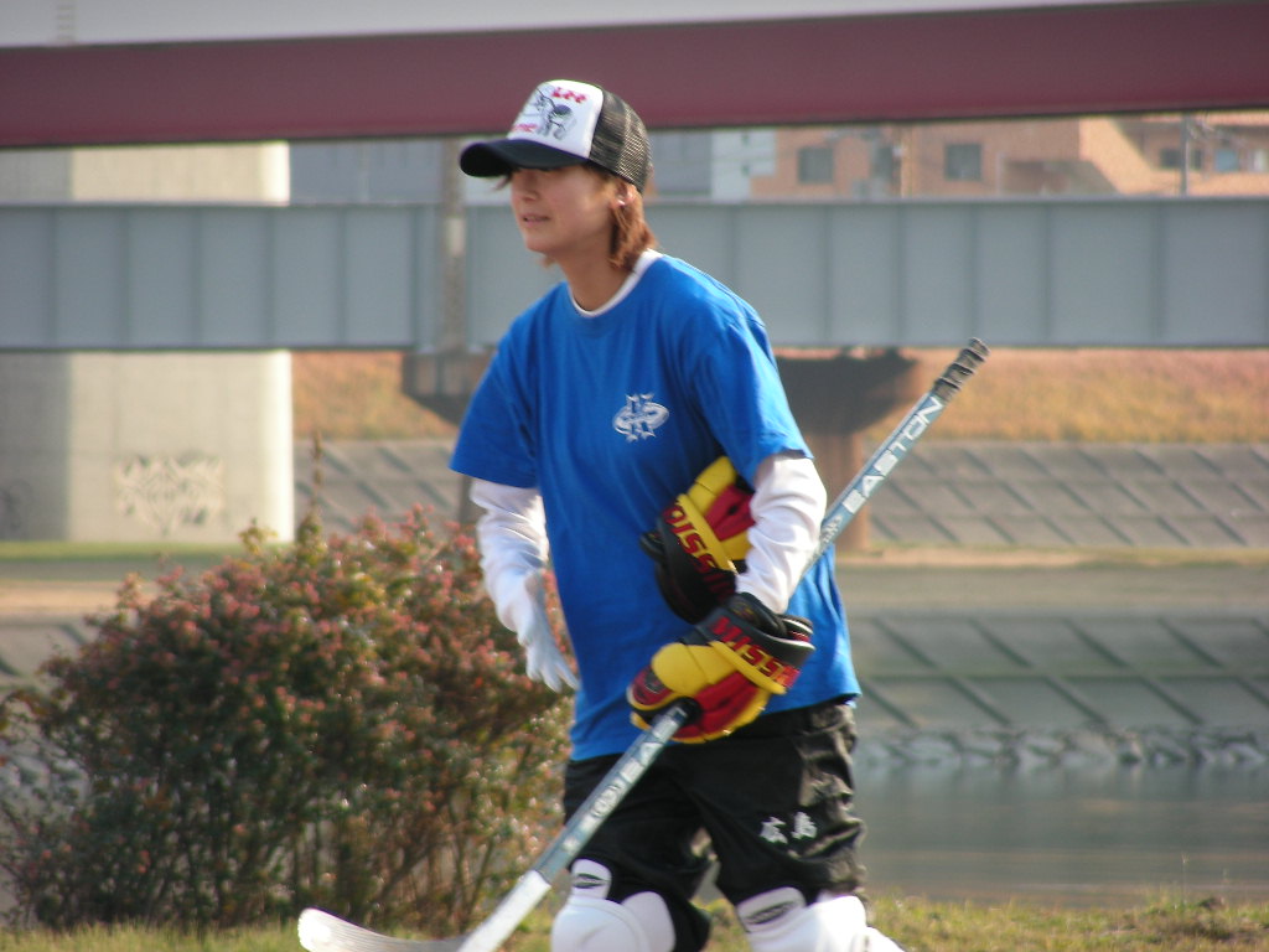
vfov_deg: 3.9
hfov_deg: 5.2
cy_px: 476
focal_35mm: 380
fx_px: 13931
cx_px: 634
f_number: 3.5
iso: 50
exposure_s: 1/157
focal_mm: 63.3
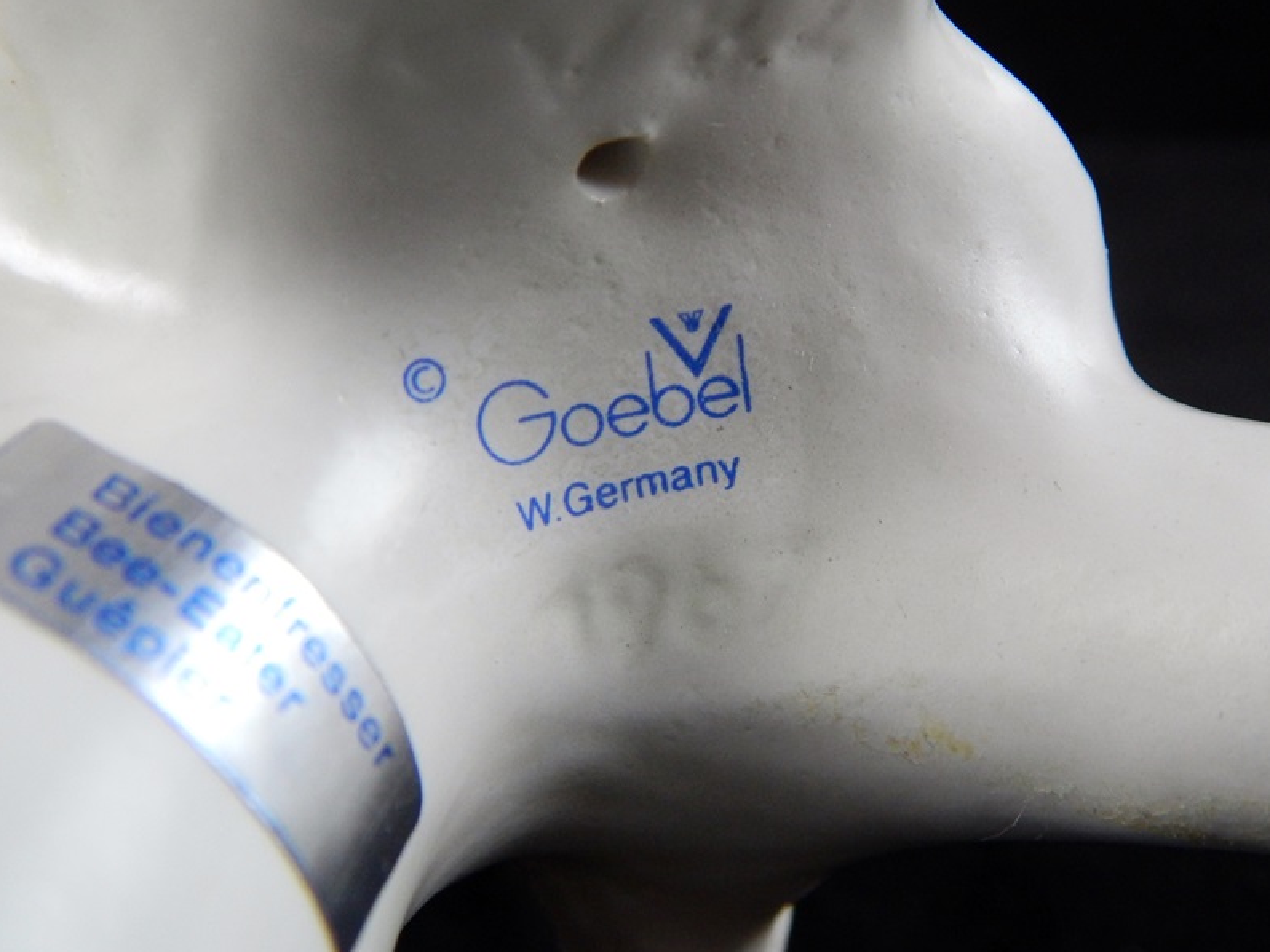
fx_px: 1614
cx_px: 738
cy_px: 438
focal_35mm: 44
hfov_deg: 42.8
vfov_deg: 32.9
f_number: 3.3
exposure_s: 1/60
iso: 400
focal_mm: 6.1
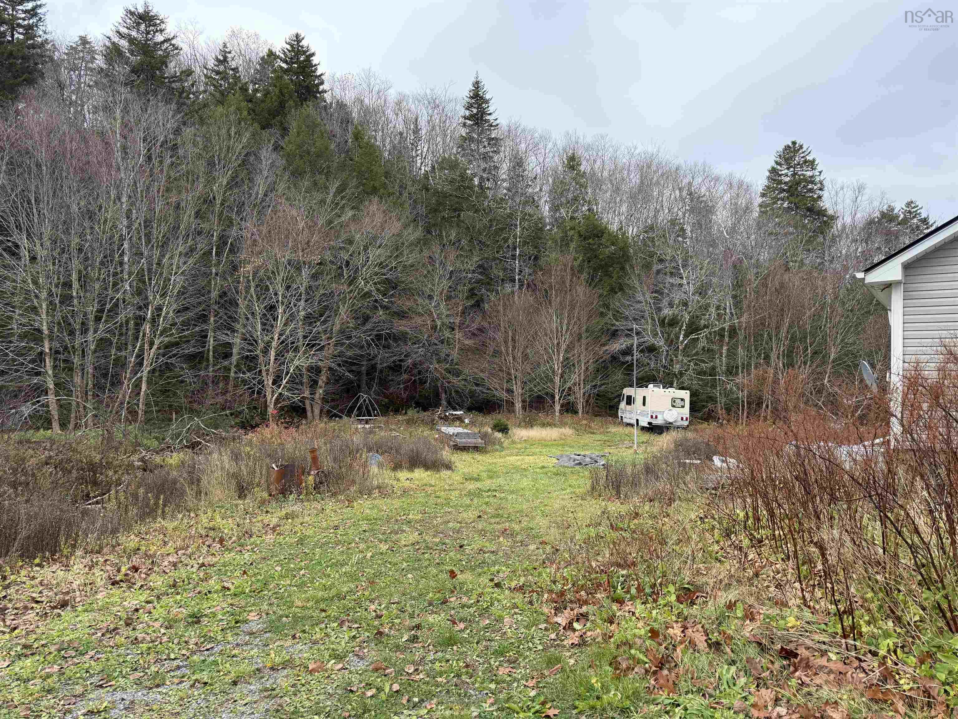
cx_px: 479
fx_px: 664
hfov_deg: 71.6
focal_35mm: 24
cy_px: 360
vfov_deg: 56.8
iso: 100
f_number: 1.78
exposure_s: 1/1653
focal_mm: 6.76
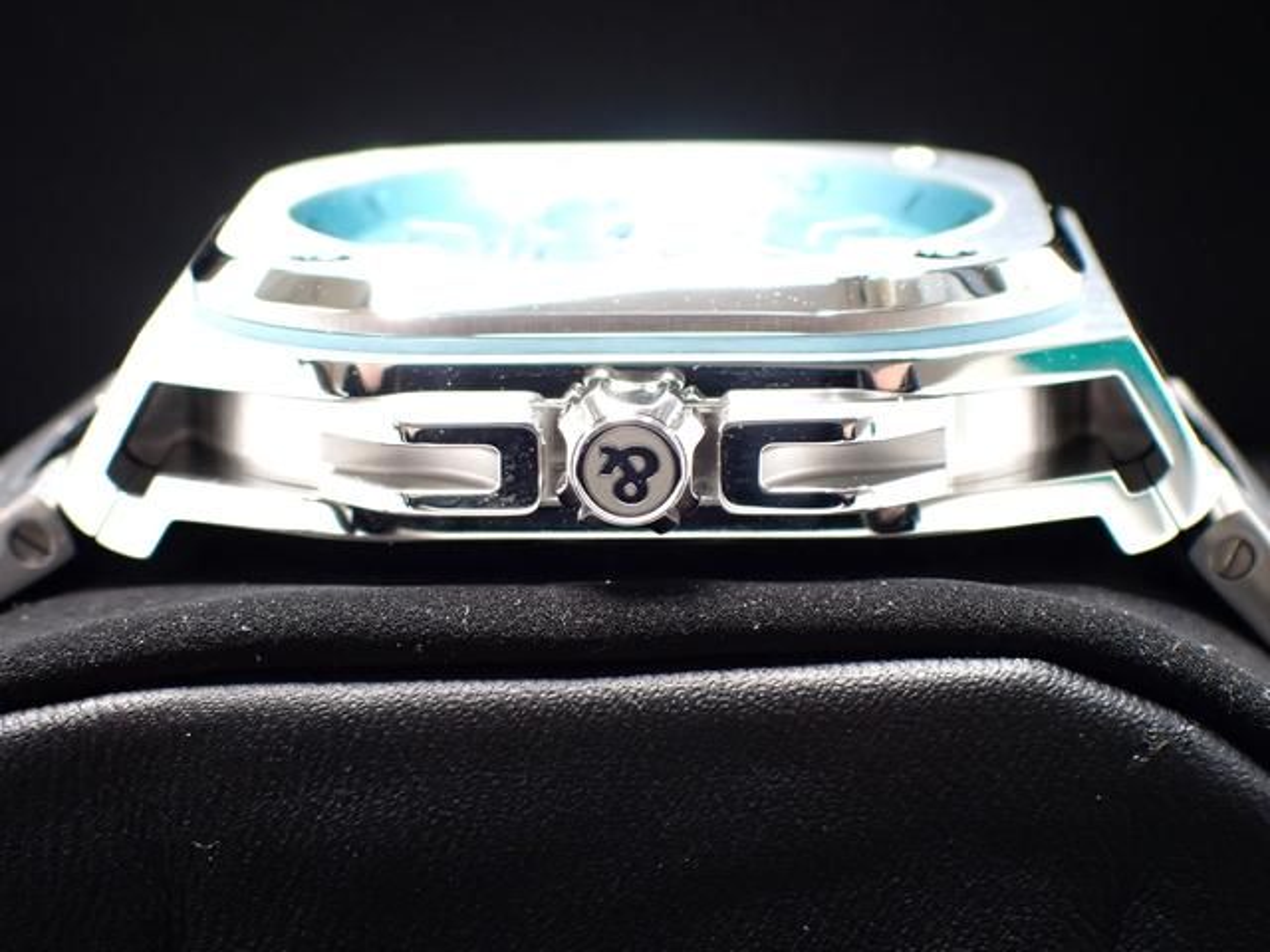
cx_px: 635
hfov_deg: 19.6
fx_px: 3669
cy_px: 476
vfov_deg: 14.8
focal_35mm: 100
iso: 250
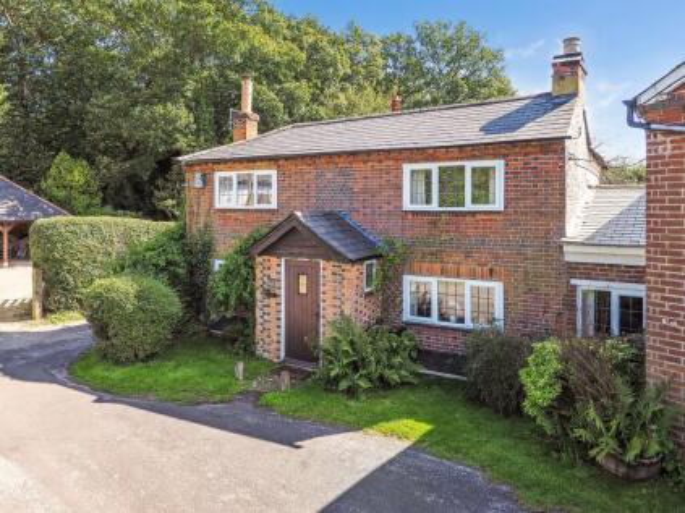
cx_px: 342
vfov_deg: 56.8
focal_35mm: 24
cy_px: 256
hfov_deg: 71.6
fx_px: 475
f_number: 8
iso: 400
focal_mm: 12
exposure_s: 1/1000
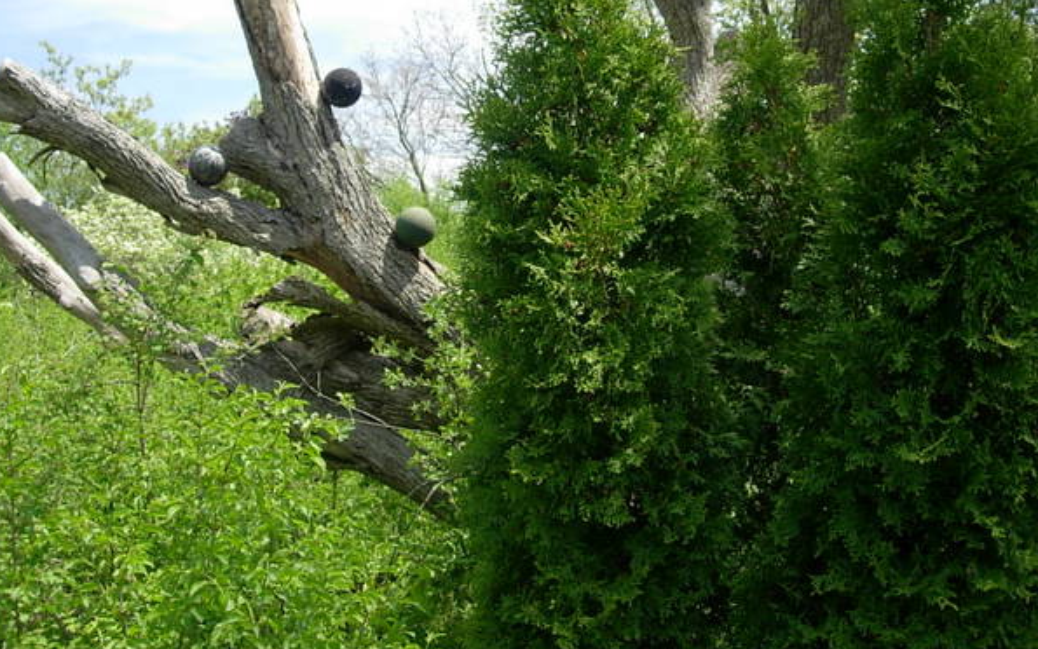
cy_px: 241
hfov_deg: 45.3
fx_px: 1245
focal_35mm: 44
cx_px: 518
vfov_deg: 29.1
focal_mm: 7.8
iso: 64
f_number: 2.8
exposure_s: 1/745
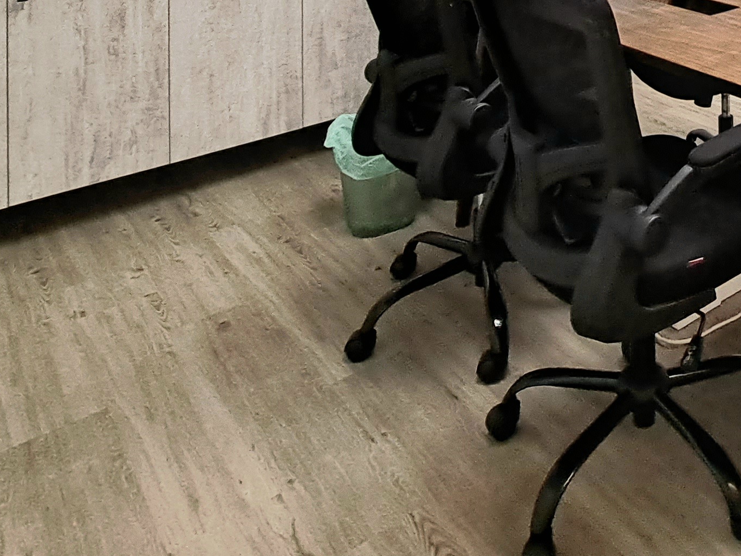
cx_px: 729
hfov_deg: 42.7
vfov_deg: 28.0
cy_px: -238
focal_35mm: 38
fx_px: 813
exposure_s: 1/50
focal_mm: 1.74
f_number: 2.2
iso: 80
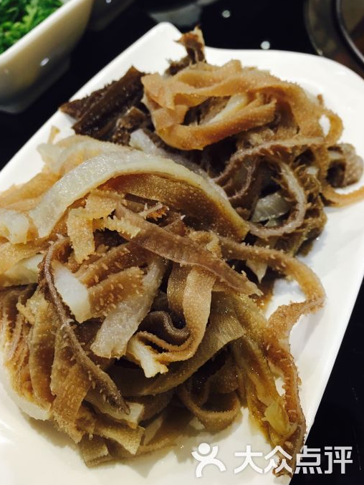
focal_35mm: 30
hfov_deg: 46.8
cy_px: 246
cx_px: 183
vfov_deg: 60.0
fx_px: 420
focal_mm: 4.15
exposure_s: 1/17
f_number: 2.2
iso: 50
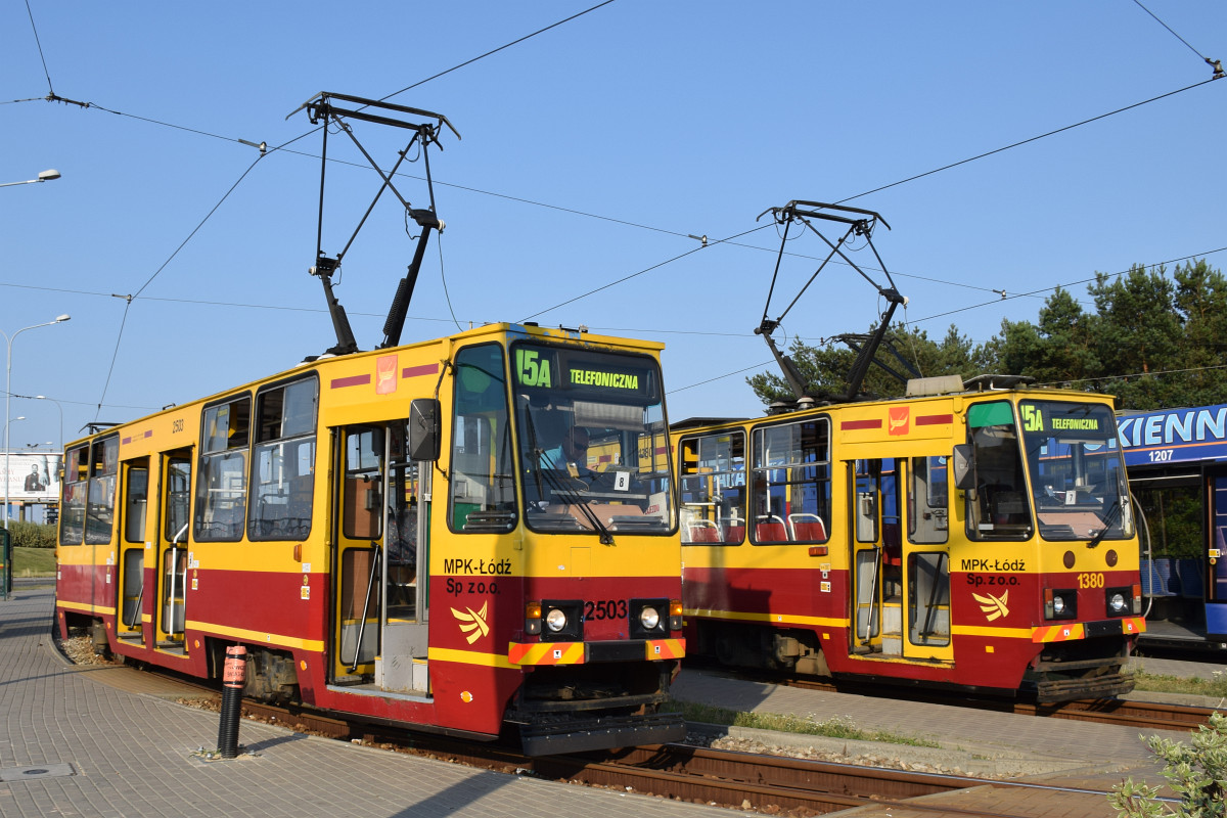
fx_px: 1022
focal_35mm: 30
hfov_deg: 61.9
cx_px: 614
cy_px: 409
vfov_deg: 43.6
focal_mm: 20
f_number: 13
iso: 100
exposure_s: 1/100
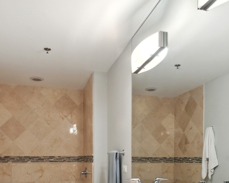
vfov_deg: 40.4
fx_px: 237
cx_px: 117
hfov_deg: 51.5
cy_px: 148
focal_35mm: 35
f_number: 8
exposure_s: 1/250
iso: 2000
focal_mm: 17
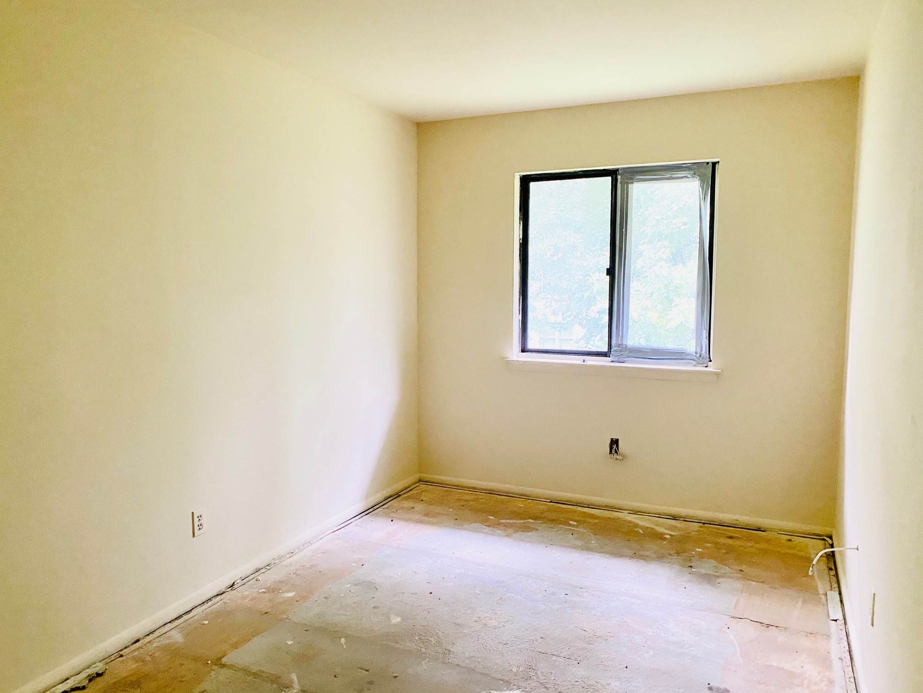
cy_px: 346
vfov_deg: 53.1
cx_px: 462
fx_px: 693
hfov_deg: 67.3
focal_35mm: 26
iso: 500
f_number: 1.8
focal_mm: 4.25
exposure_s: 1/51
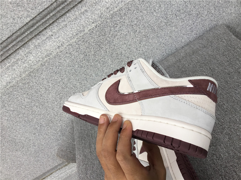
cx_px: 120
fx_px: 216
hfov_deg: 58.4
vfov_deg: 45.4
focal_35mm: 31
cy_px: 90
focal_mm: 3.3
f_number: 2.4
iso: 25
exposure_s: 1/110
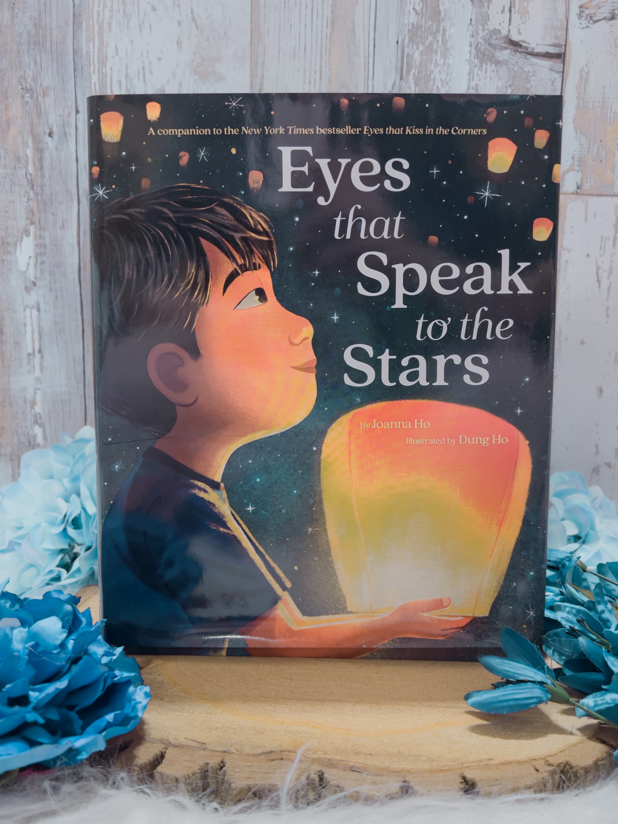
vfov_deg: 67.3
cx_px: 309
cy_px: 412
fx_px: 619
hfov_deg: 53.1
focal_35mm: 26
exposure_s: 1/35
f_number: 1.5
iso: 400
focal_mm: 5.7
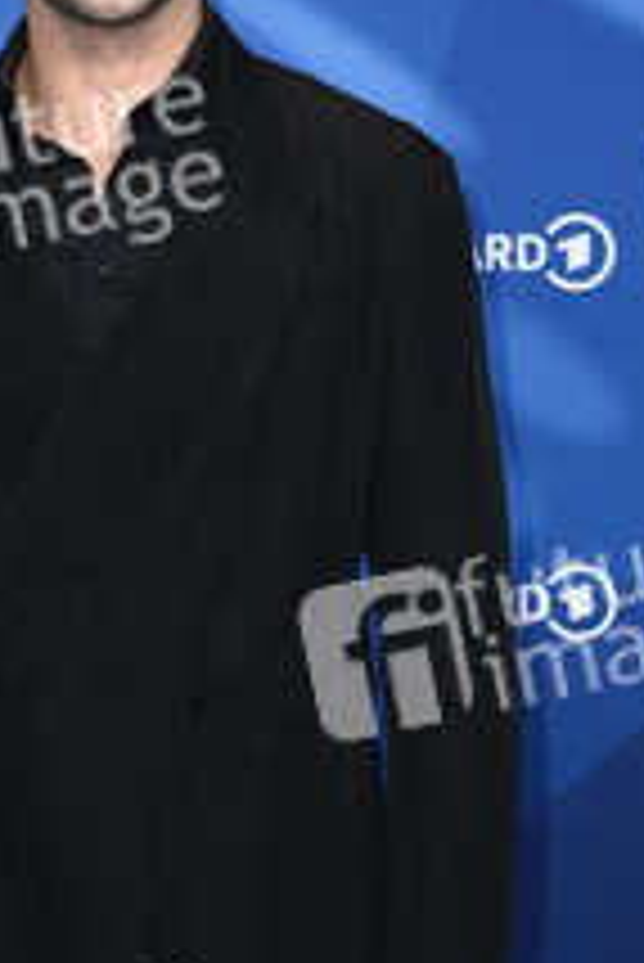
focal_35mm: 168
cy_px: 410
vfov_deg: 12.2
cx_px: 122
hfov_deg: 8.2
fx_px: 4500
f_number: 5.6
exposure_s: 1/250
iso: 800
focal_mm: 90
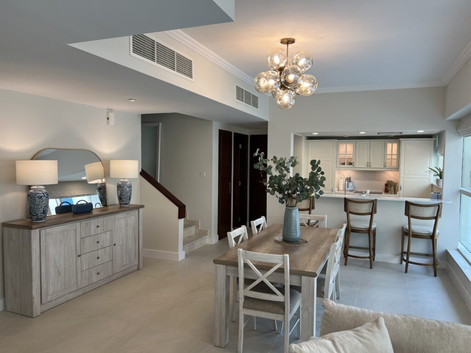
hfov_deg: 67.3
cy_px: 176
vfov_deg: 53.1
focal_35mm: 26
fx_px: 354
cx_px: 236
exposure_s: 1/109
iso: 32
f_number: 1.5
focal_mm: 5.7
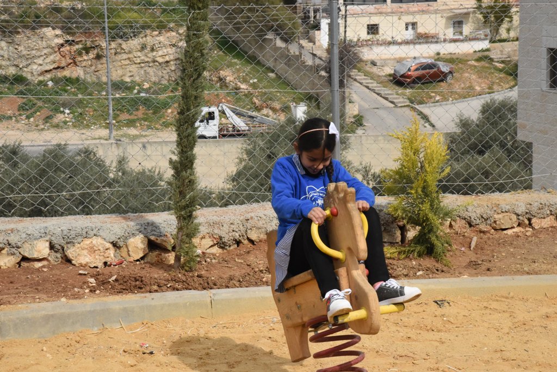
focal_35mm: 86
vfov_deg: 15.9
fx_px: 1331
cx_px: 278
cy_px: 186
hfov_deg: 23.6
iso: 5000
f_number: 22
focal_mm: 86
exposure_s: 1/2000
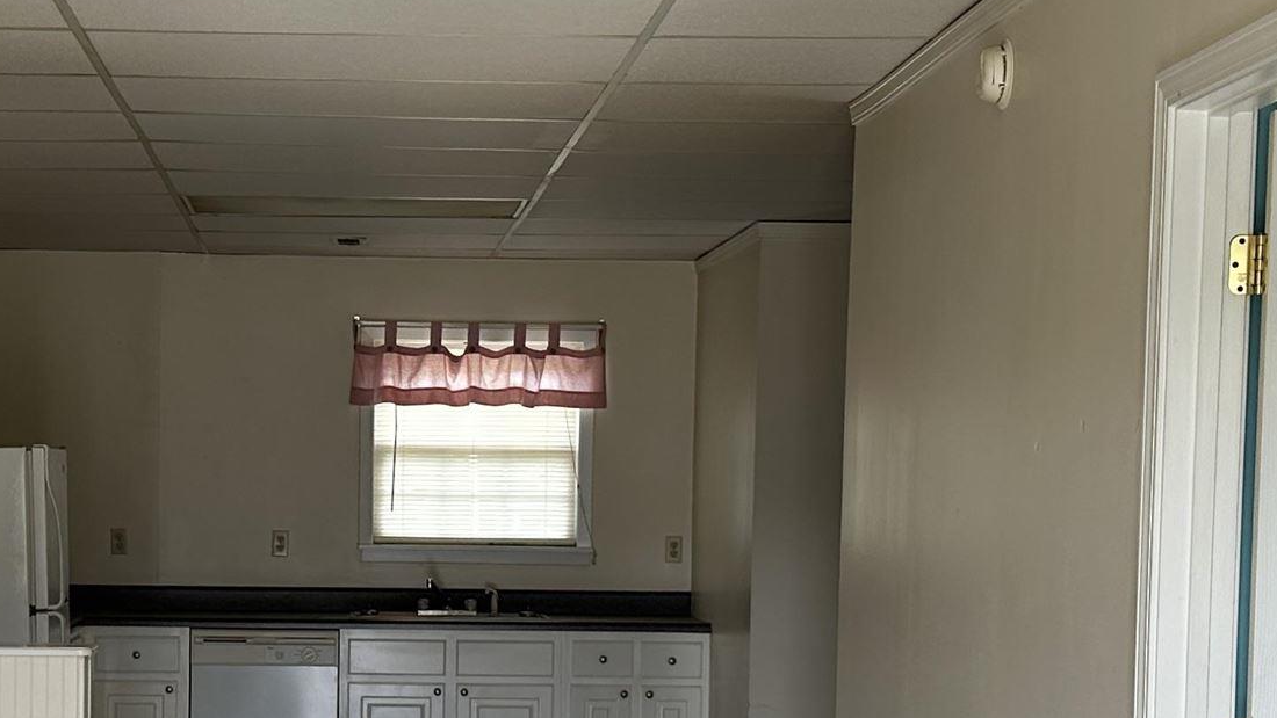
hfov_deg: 28.7
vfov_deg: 16.4
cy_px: 581
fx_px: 2472
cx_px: 375
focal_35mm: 73
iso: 80
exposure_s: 1/152
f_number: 1.78
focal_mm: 6.86
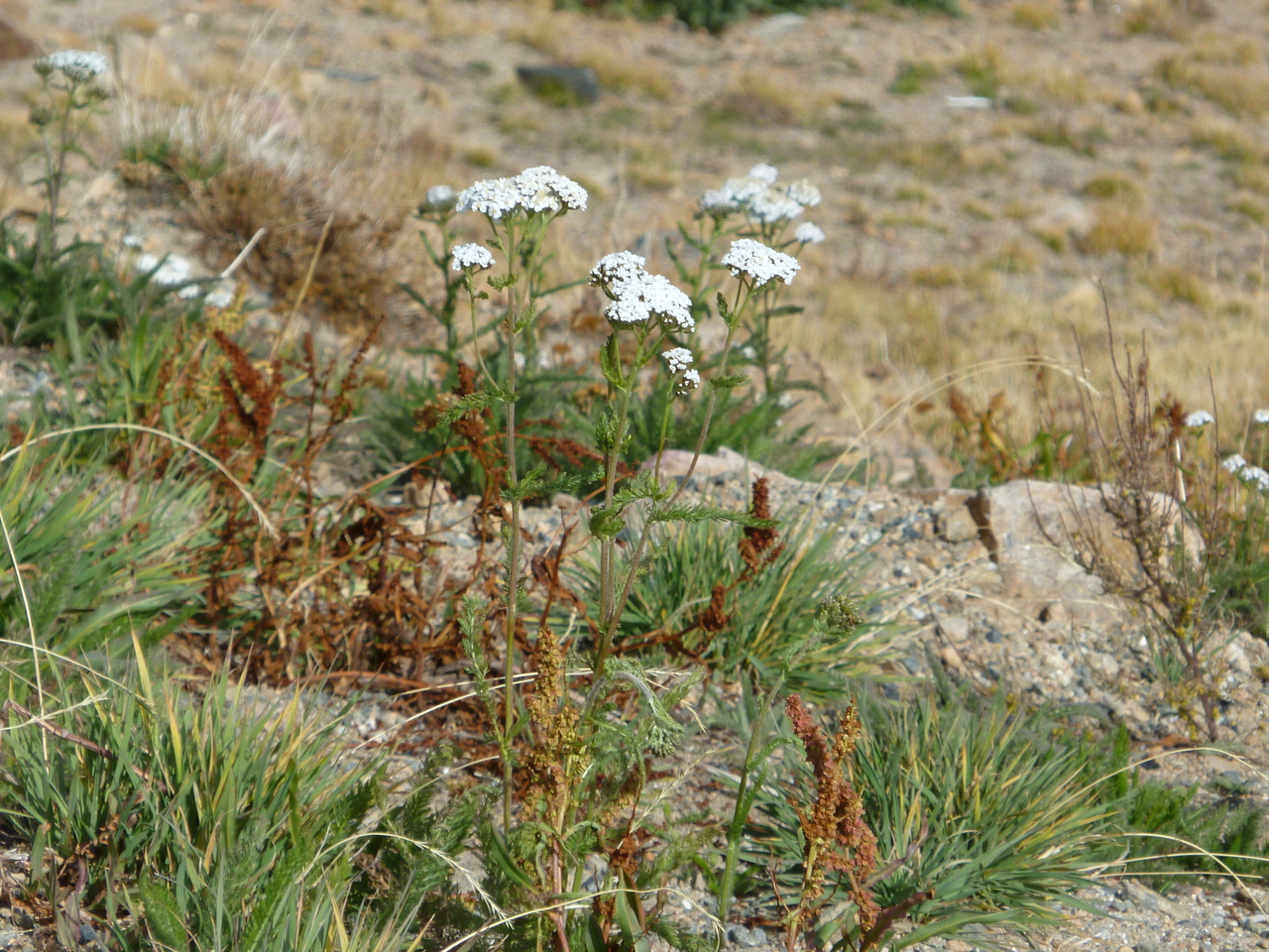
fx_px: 9165
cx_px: 634
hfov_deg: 7.9
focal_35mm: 250
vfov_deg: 5.9
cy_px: 476
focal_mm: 36
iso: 80
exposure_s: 1/250
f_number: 5.9
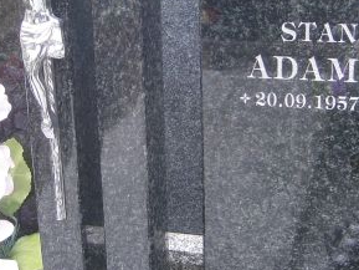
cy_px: 122
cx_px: 163
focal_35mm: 72
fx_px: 747
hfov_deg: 27.0
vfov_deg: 20.4
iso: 80
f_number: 2.8
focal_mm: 4.7
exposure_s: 1/40
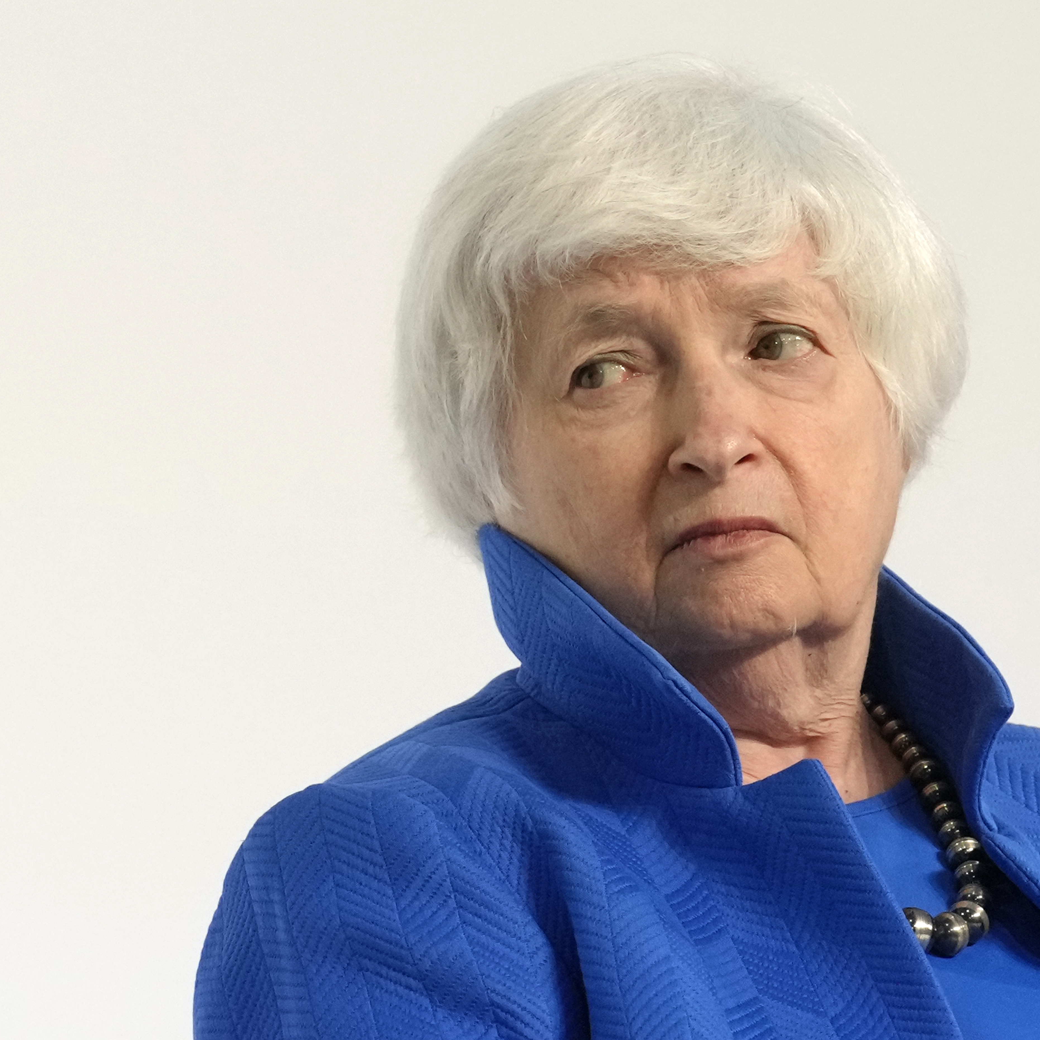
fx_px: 11251
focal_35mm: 331
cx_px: 662
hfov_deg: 5.3
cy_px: 521
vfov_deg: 5.3
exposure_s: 1/640
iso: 3200
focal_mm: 173
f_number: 5.6
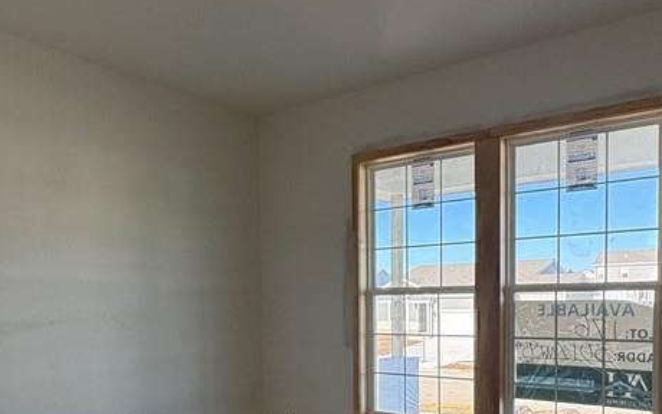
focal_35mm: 33
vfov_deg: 37.1
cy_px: 329
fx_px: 596
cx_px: 366
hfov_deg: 58.0
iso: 64
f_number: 2.2
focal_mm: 2.22
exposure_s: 1/234
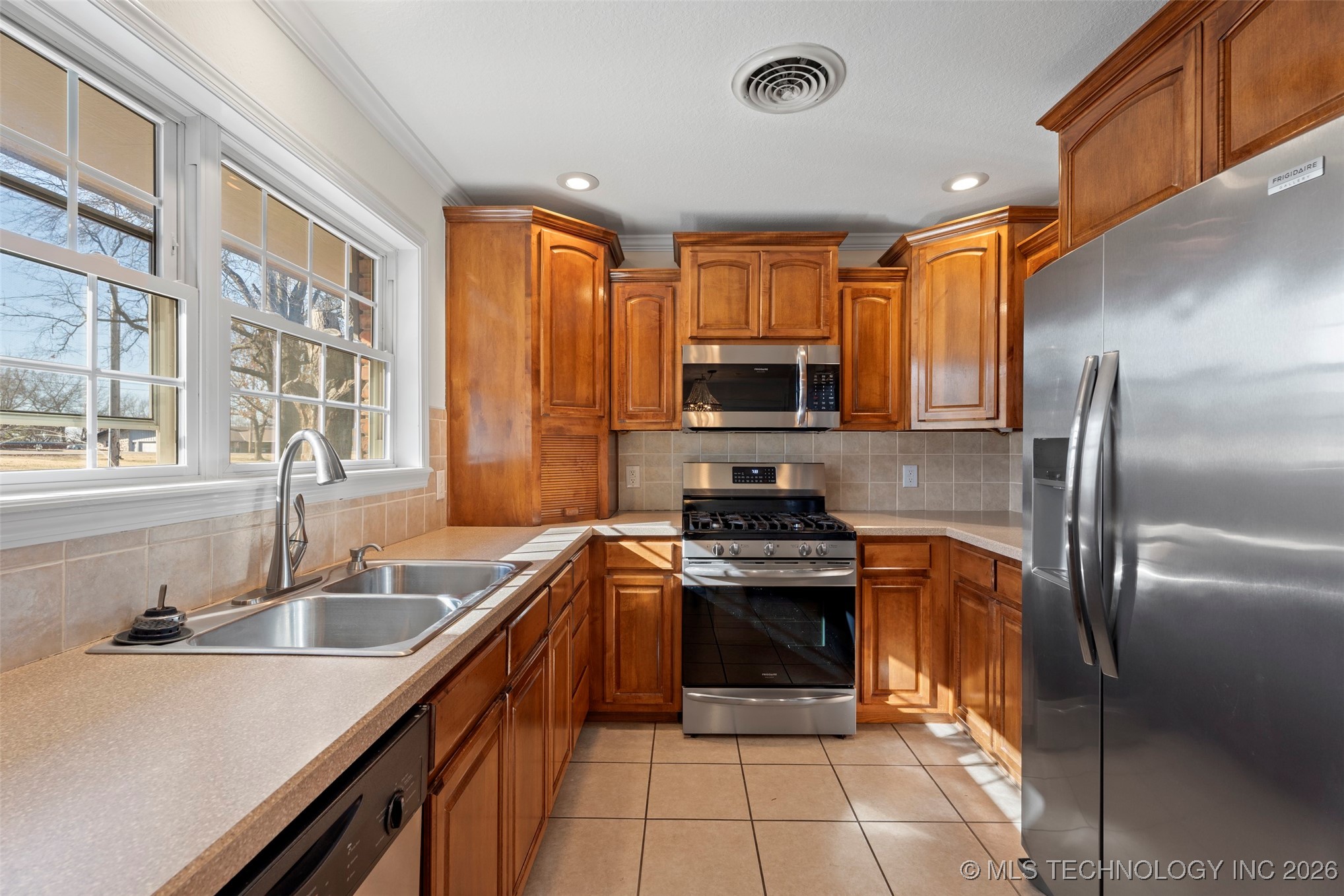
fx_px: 597
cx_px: 672
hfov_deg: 96.7
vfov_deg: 73.7
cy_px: 448
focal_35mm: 16
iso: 160
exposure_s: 1/2.5
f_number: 9
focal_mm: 16
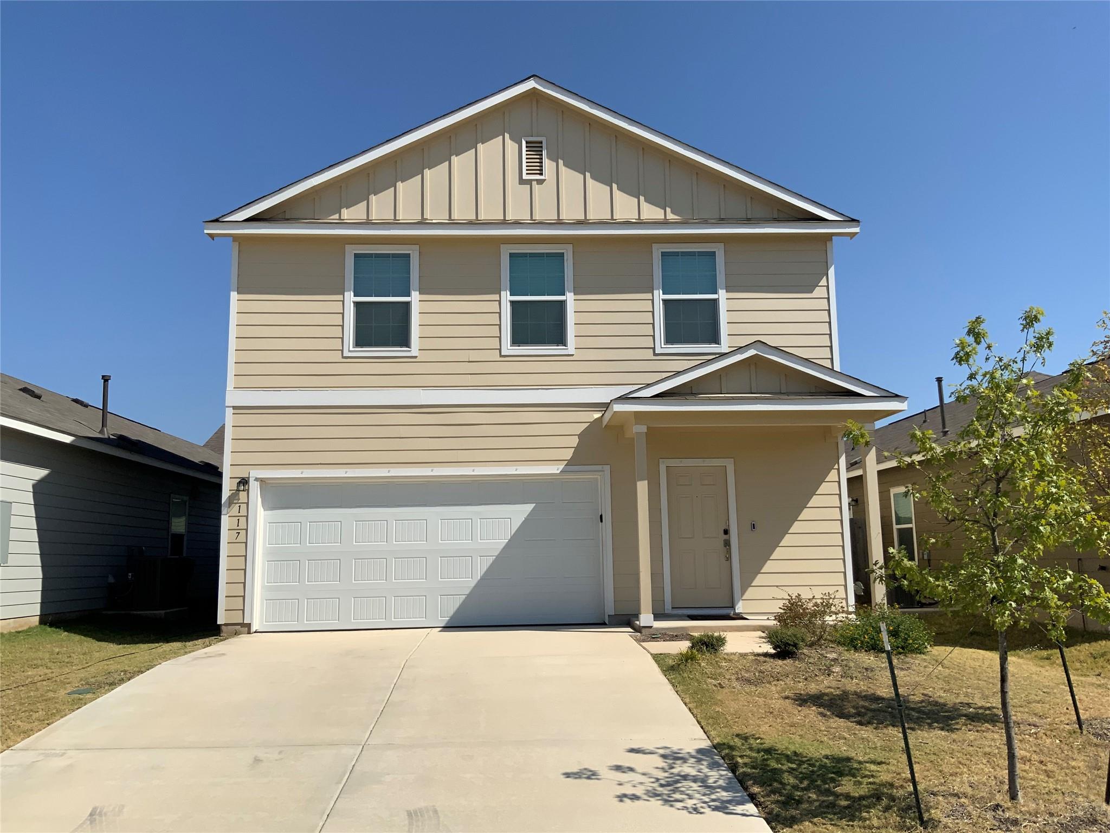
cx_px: 555
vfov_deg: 48.2
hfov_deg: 61.7
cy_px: 416
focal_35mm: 29
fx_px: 930
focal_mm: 3
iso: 20
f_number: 1.8
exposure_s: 1/4065
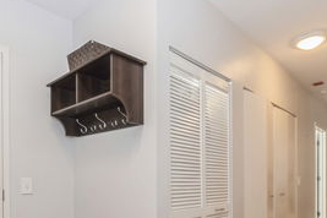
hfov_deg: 66.9
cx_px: 135
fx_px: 245
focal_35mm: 27
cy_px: 178
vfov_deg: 45.3
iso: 320
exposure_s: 1/5
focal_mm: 15
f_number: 11
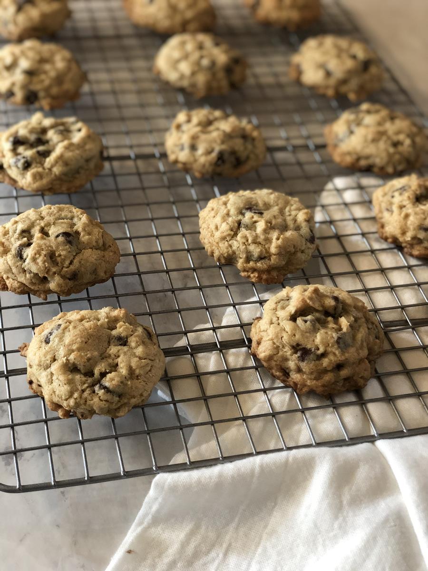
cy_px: 286
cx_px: 214
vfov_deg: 36.8
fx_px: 857
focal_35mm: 52
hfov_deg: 28.0
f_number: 2.4
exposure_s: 1/24
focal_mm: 6
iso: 125
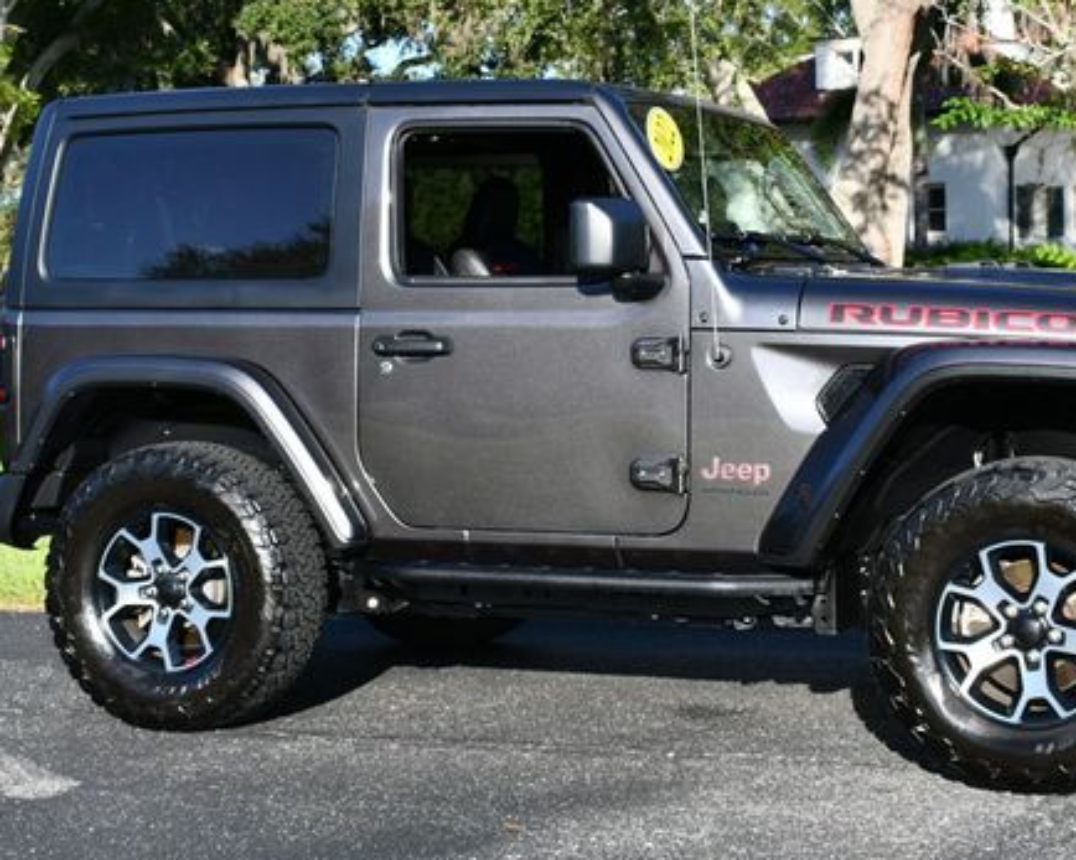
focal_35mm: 72
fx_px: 2292
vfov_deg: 21.2
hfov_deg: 26.4
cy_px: 357
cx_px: 652
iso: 160
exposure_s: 1/250
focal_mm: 26
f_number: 8
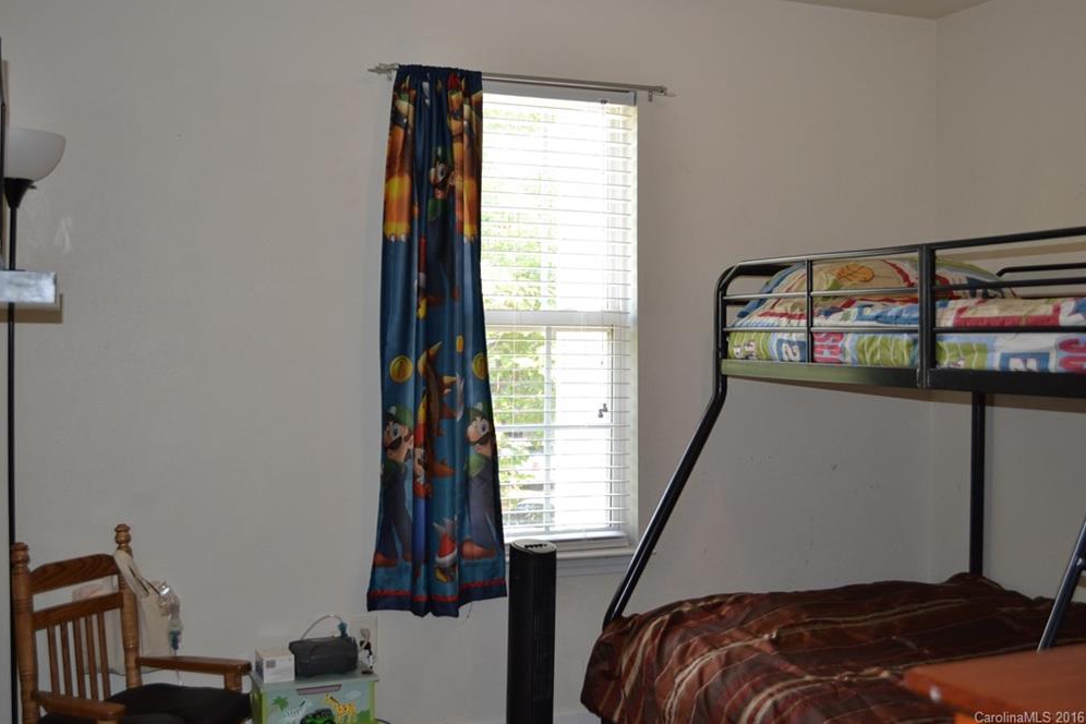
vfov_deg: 35.9
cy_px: 355
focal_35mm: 37
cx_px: 534
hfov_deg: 51.9
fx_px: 1116
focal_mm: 24
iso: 400
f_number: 4
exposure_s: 1/80
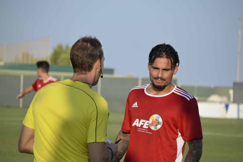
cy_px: 81
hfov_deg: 10.9
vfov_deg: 7.2
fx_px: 1279
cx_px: 122
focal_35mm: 190
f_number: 5.6
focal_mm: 125
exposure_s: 1/1600
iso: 400
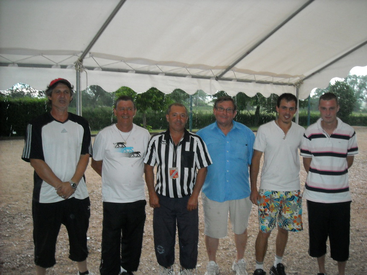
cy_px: 138
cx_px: 184
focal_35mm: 35
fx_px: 371
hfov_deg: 52.6
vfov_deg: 40.7
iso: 400
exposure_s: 1/60
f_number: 2.8
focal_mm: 5.7
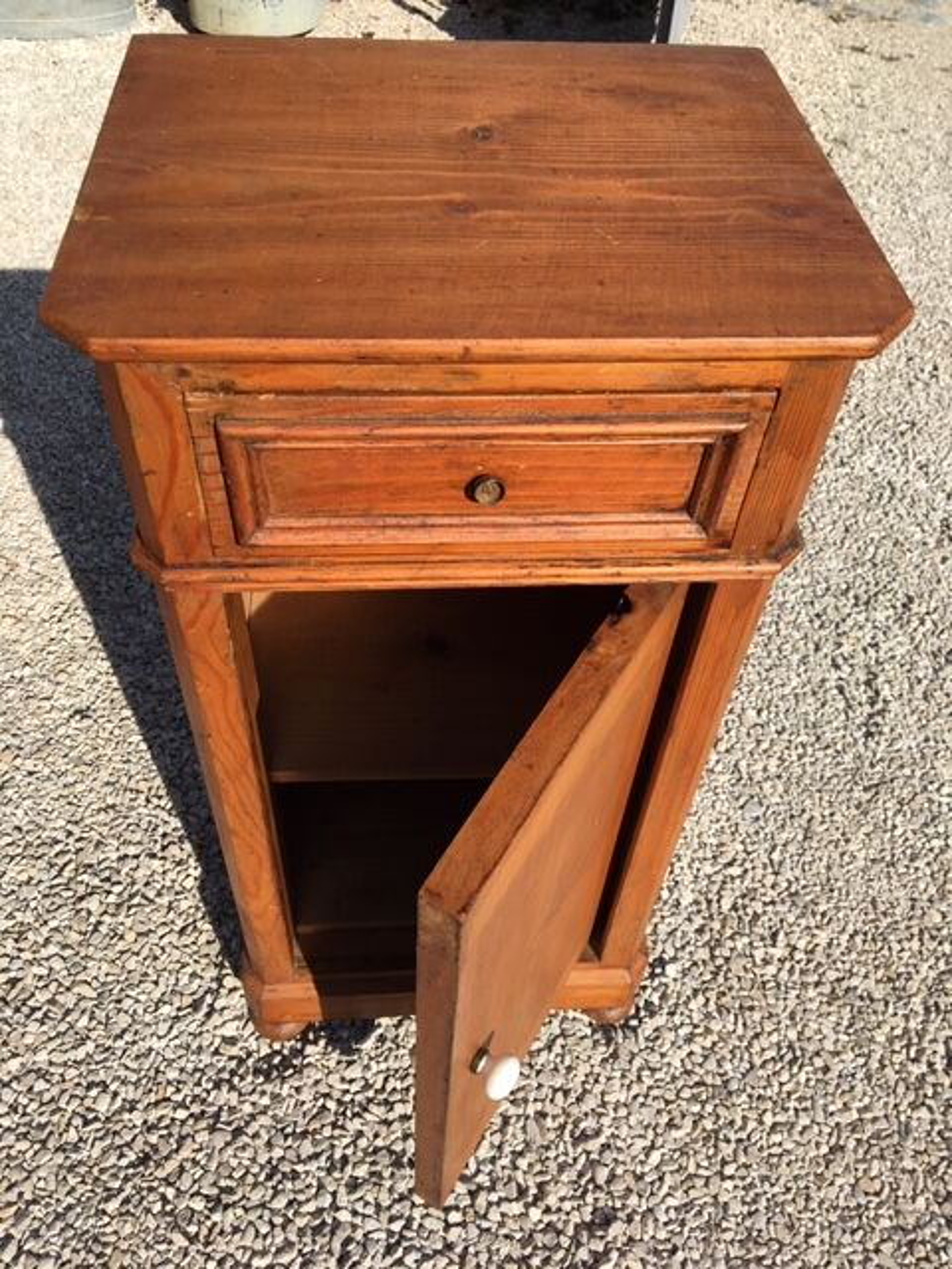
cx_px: 476
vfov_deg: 61.7
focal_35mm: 29
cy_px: 634
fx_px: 1063
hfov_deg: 48.2
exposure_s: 1/1748
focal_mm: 4.15
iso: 25
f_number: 2.2
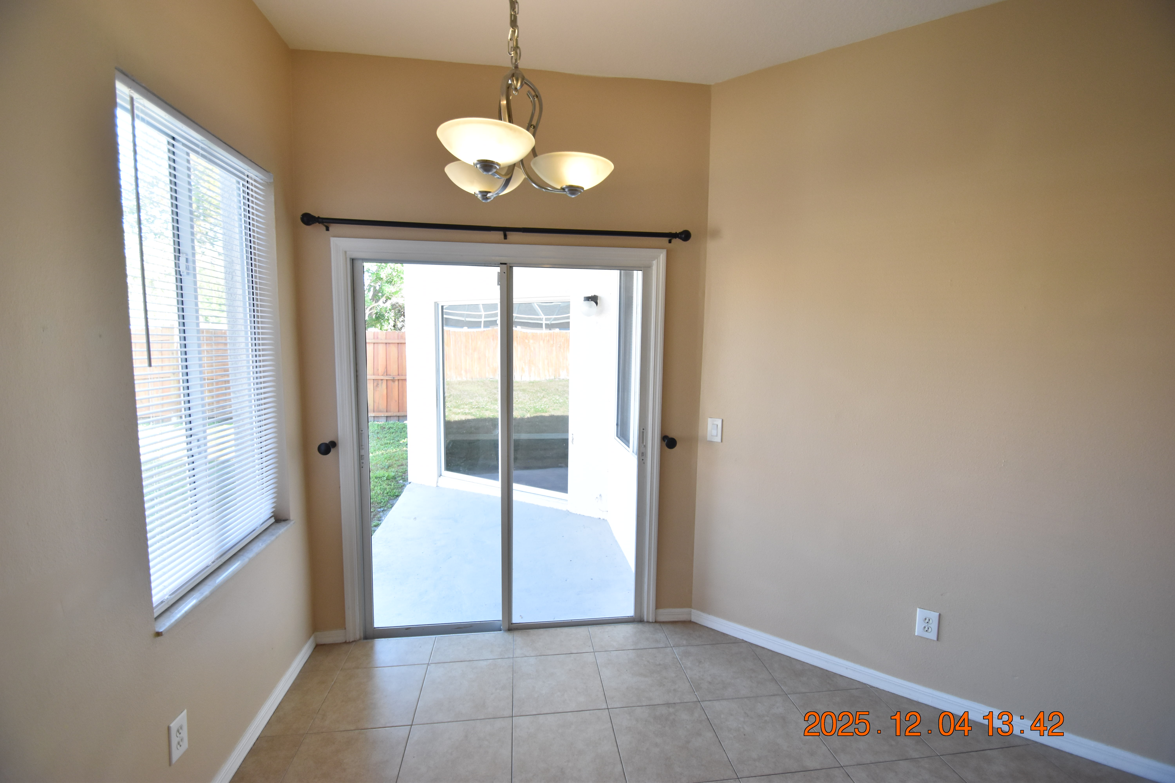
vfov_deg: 77.3
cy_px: 392
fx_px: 490
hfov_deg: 100.4
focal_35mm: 15
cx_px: 588
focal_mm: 10
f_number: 3.5
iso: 800
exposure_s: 1/180
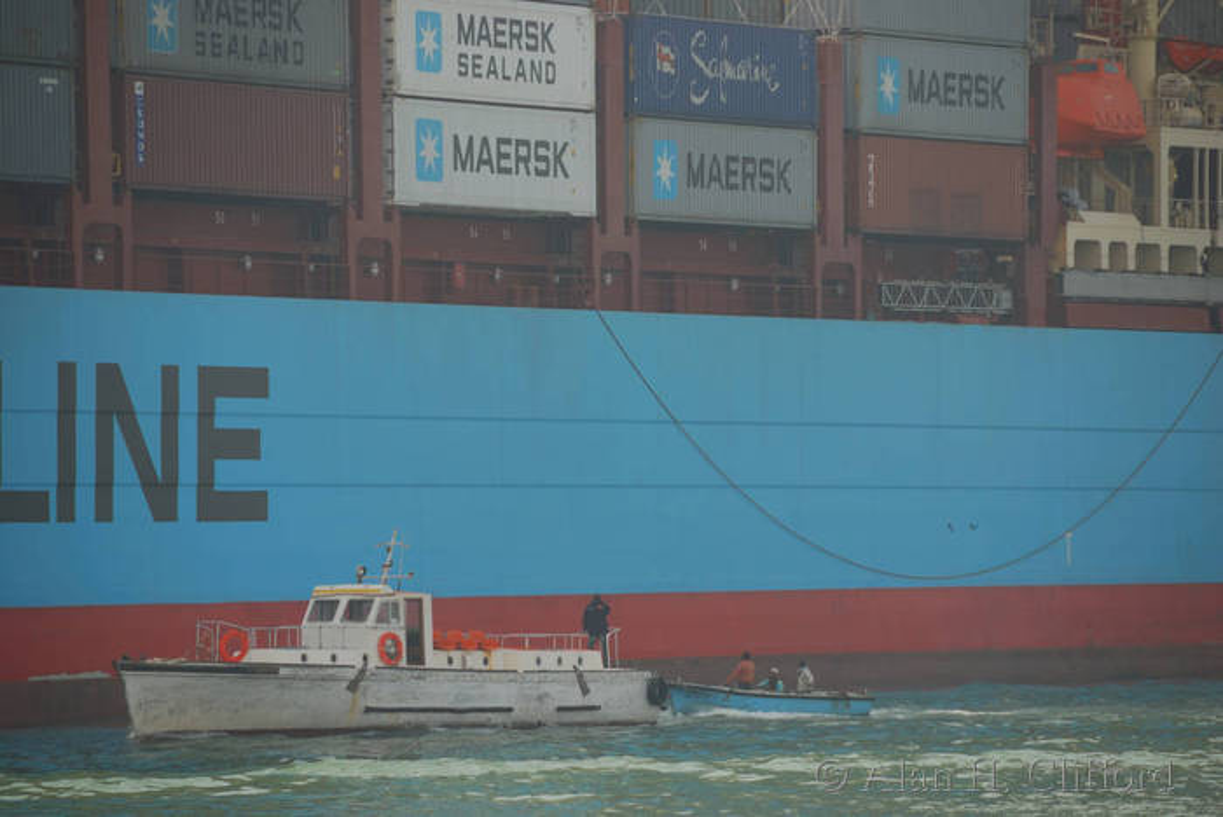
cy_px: 408
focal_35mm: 300
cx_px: 612
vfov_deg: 4.6
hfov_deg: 6.9
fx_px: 10200
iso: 100
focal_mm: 200
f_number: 5.6
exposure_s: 1/320
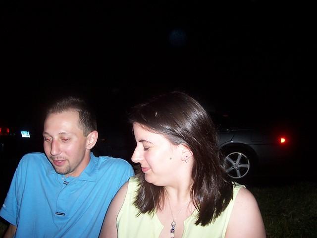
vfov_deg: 38.7
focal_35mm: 37
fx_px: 339
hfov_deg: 50.1
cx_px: 158
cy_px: 119
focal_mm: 5.6
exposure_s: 1/60
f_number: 2.8
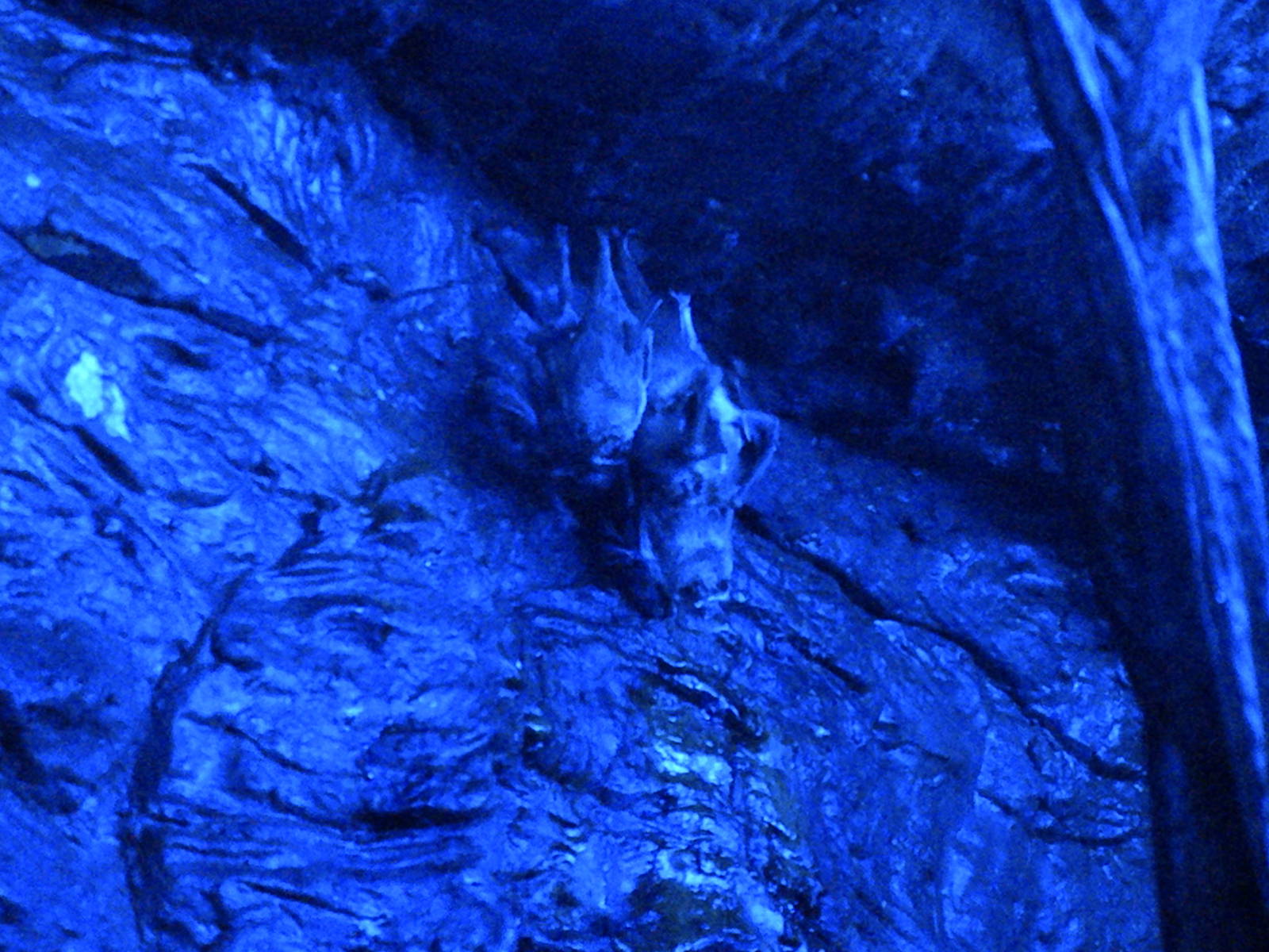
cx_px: 634
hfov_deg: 16.6
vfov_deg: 12.5
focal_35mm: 119
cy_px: 476
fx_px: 4362
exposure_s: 1/15
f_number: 5.1
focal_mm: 21
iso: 3200
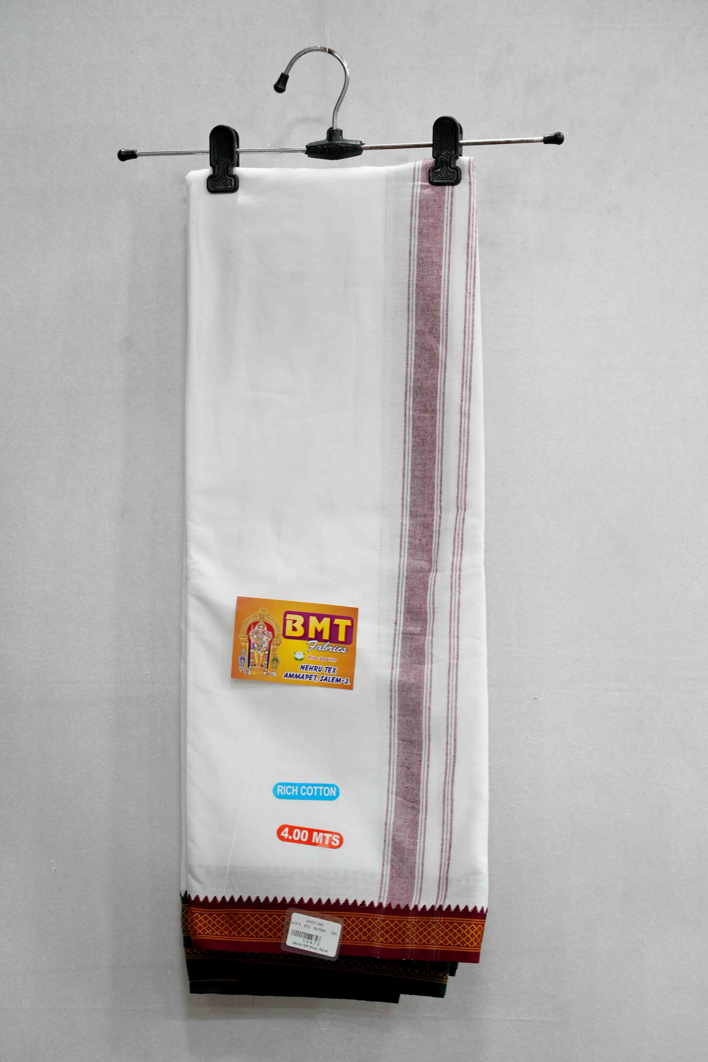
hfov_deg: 13.0
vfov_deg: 19.5
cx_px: 354
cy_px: 531
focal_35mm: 105
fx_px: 3097
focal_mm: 105
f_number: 5.6
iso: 1250
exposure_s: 1/60
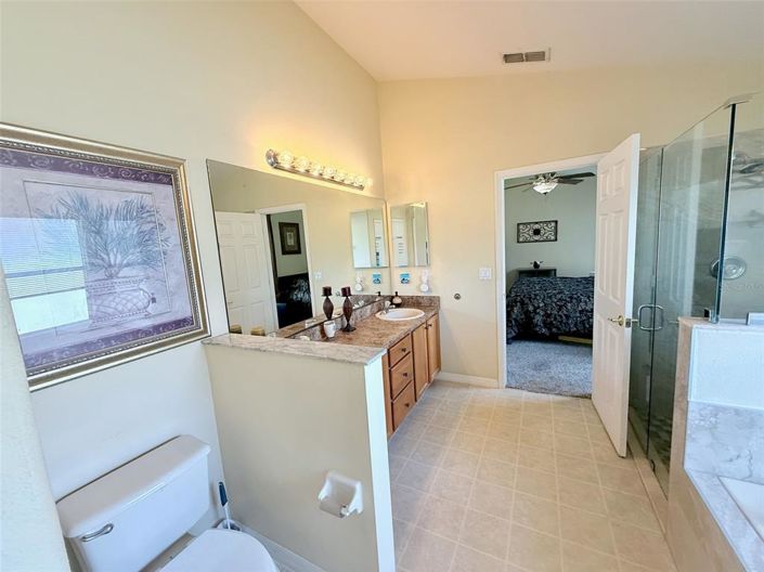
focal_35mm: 14
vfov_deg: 85.6
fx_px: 309
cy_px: 286
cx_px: 382
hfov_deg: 102.1
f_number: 2.2
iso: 200
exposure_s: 1/120
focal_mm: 2.22
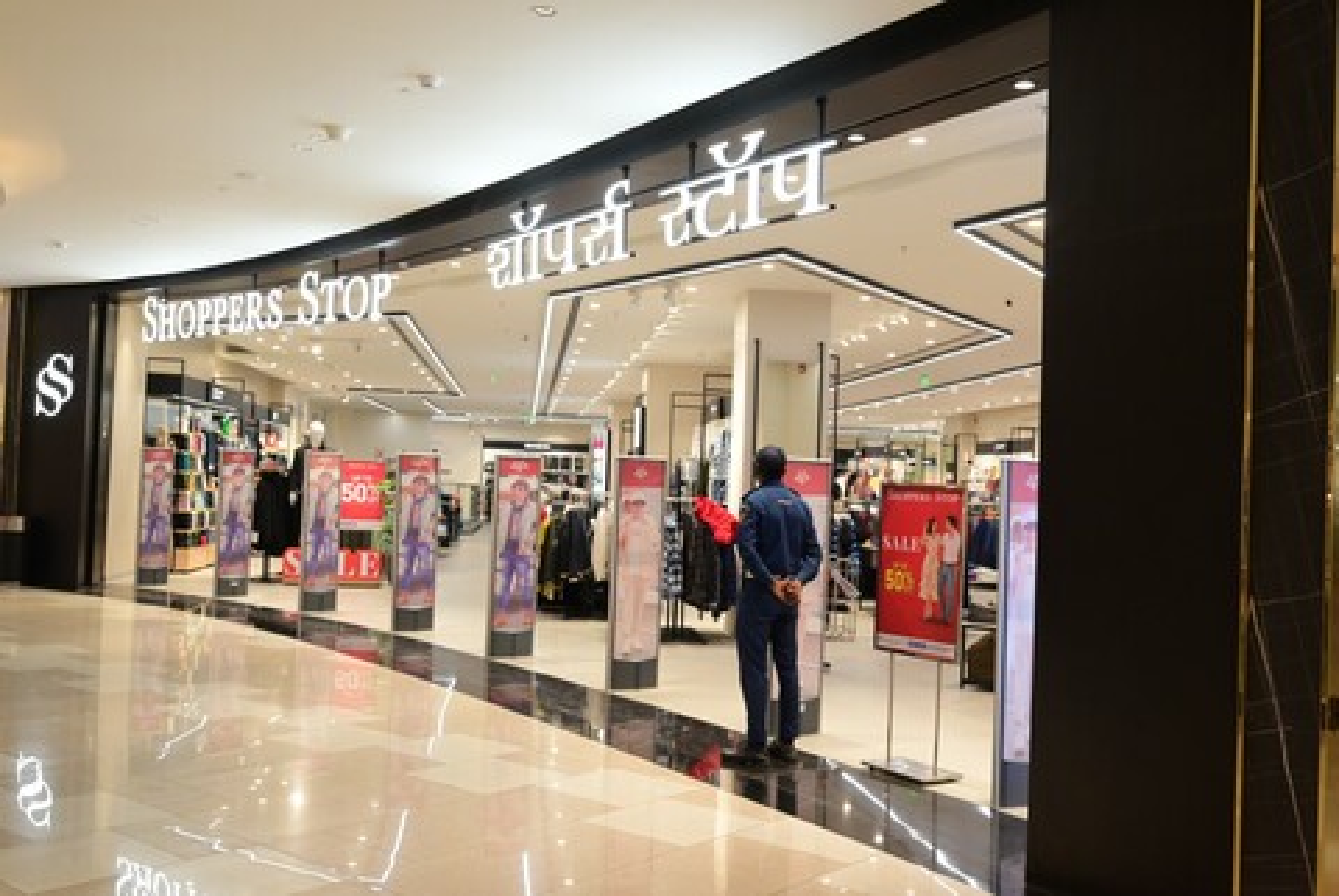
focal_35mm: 34
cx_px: 670
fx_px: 1284
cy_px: 448
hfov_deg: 55.1
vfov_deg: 38.4
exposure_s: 1/200
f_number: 5.6
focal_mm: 34.5
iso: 1600
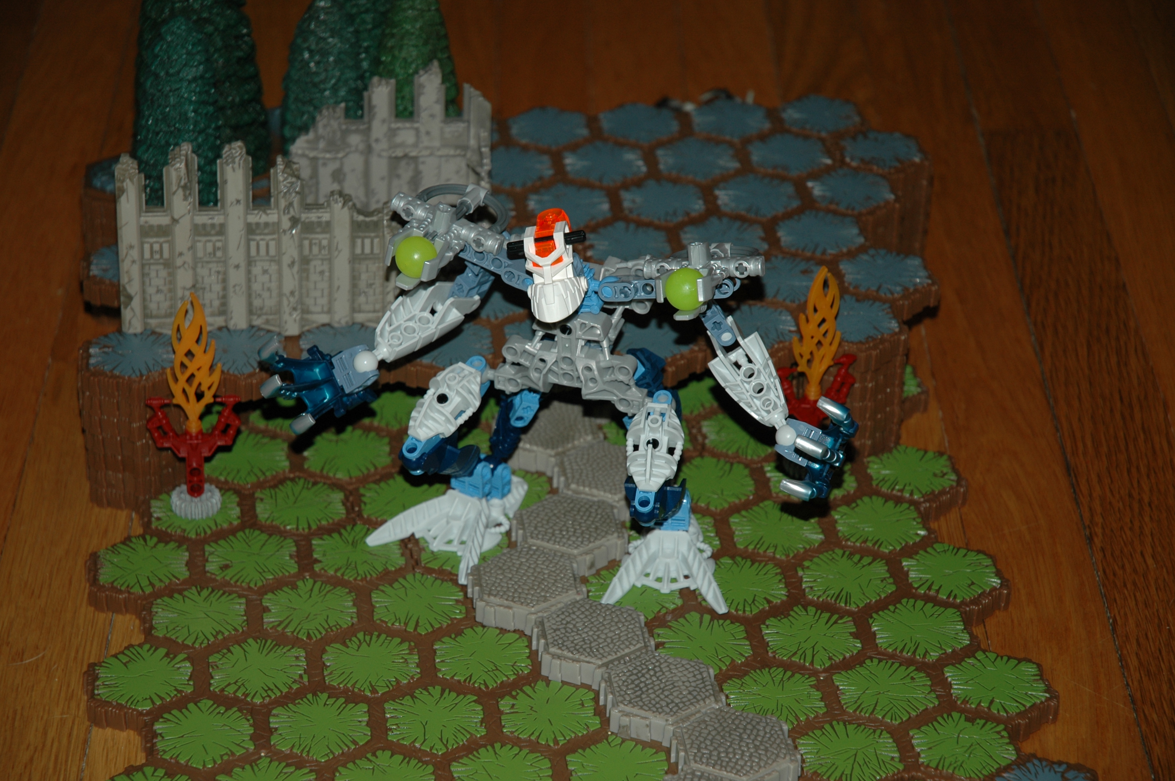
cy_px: 390
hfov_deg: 19.5
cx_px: 588
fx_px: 3424
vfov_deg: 13.0
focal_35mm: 105
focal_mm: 70
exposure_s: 1/60
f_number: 4.5
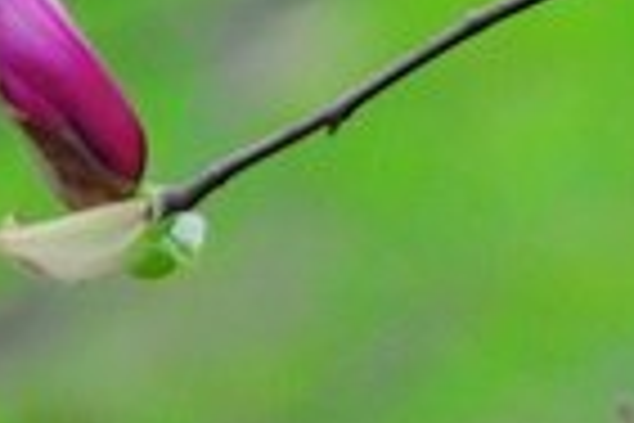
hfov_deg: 3.1
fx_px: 11818
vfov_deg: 2.0
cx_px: 679
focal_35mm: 671
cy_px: 421
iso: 800
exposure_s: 1/250
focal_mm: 105
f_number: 5.6
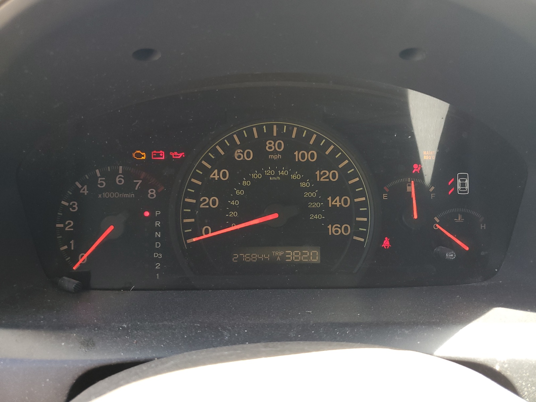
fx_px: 403
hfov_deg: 67.3
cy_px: 201
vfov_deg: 53.1
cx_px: 268
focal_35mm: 26
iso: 69
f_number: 1.5
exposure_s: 1/120
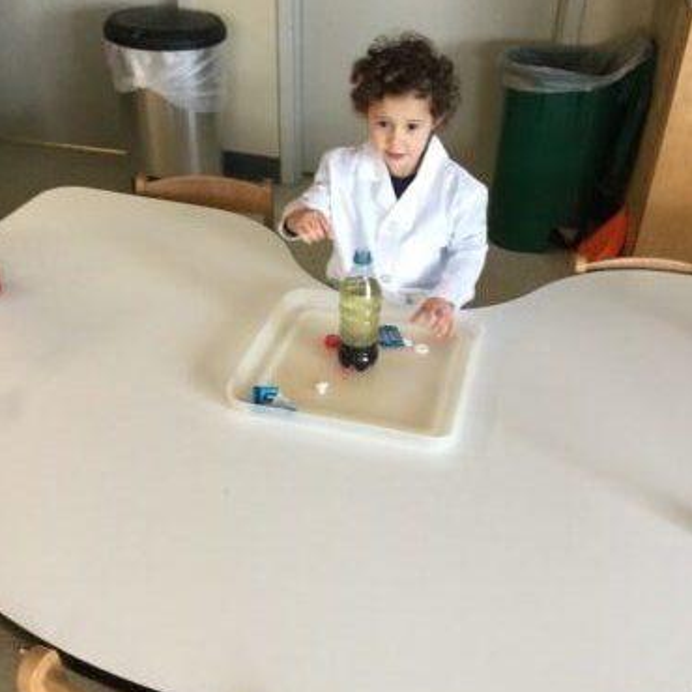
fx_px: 837
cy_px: 340
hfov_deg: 44.9
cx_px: 347
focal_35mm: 37
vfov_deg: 44.9
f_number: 2.4
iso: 80
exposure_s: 1/30
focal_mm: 3.3
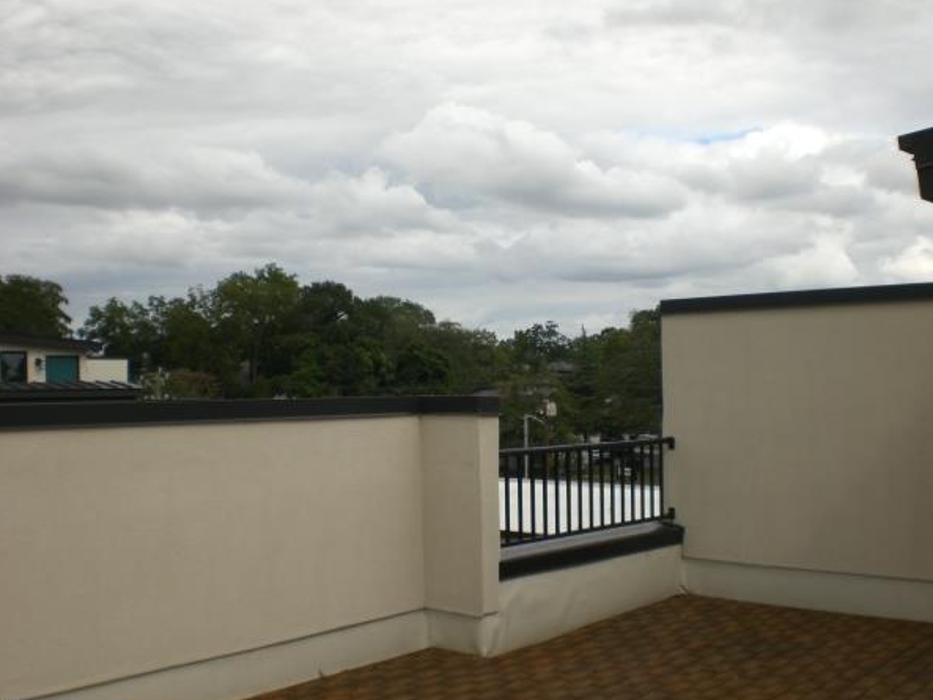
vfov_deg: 35.1
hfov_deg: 45.8
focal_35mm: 41
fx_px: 1105
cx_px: 486
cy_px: 371
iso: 50
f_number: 4.4
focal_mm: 6.3
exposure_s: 1/400
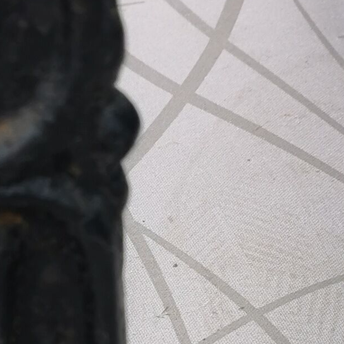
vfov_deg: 12.1
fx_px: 1585
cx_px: -37
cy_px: 412
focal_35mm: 141
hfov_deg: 12.2
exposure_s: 1/567
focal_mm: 5.56
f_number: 1.6
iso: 50
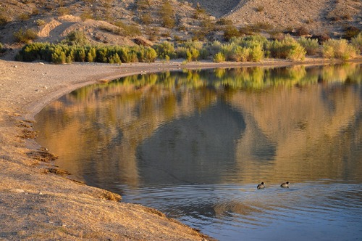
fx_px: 934
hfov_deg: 21.9
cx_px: 181
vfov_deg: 14.7
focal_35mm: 93
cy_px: 120
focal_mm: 62
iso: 400
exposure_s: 1/250
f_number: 8
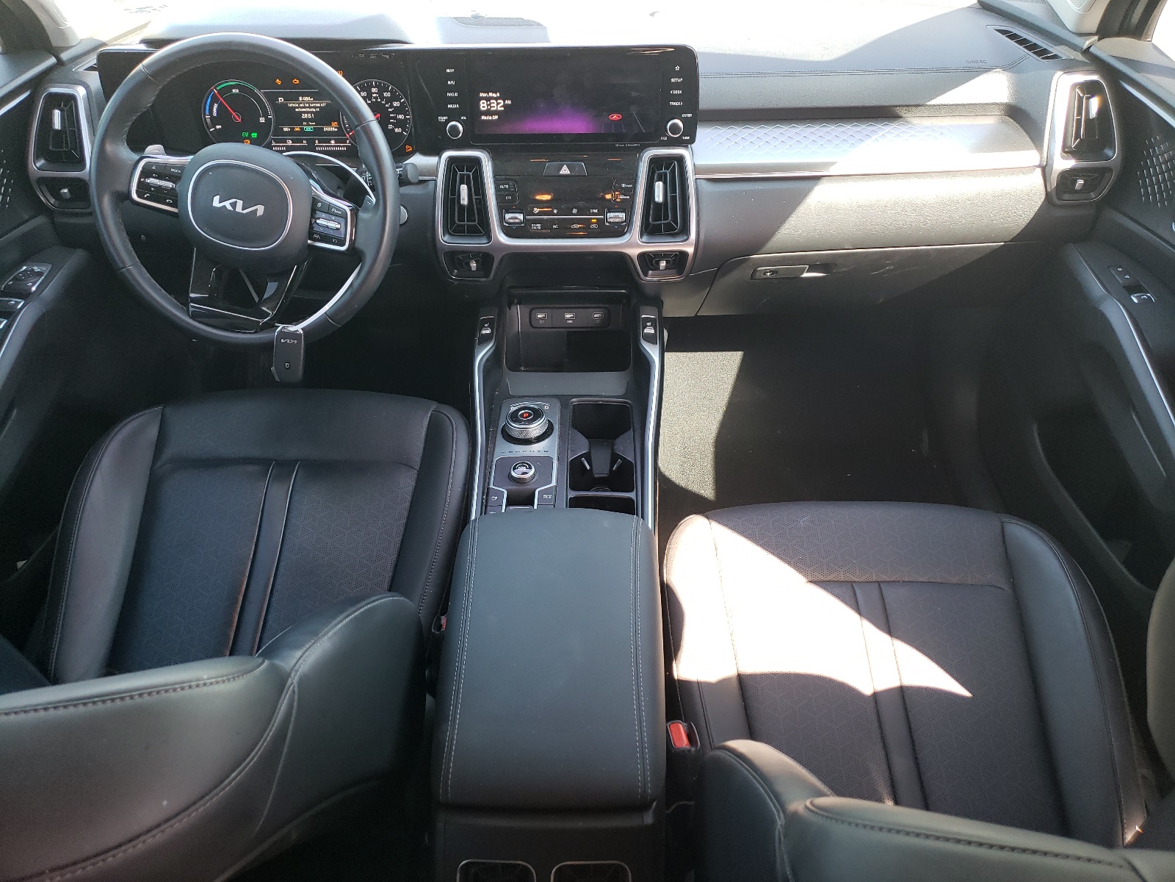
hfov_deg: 67.3
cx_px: 588
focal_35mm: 26
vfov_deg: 53.1
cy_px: 441
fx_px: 883
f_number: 1.5
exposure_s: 1/60.2
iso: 65
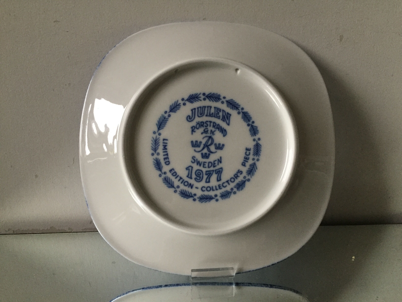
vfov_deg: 48.2
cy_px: 151
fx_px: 337
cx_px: 201
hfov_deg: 61.7
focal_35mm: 29
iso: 250
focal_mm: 4.15
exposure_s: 1/33
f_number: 2.2
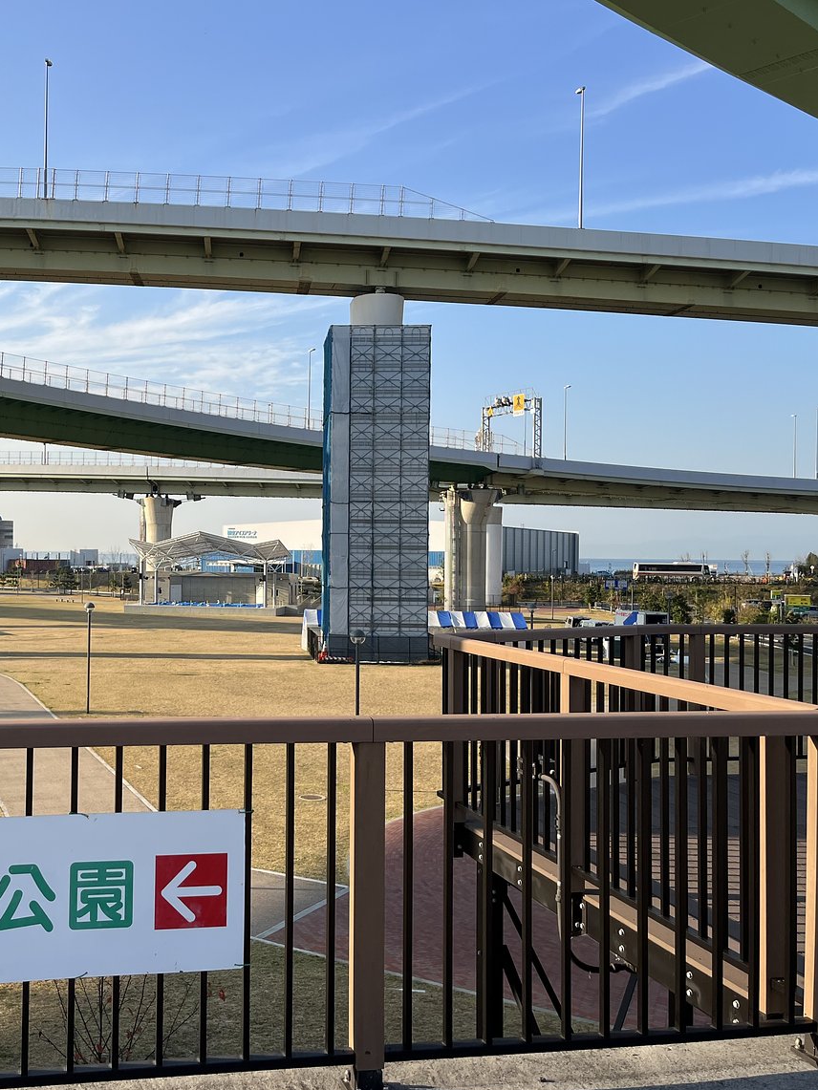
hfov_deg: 39.7
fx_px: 1103
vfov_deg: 52.6
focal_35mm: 35
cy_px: 549
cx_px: 212
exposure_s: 1/2222
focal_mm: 5.1
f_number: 1.6
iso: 50
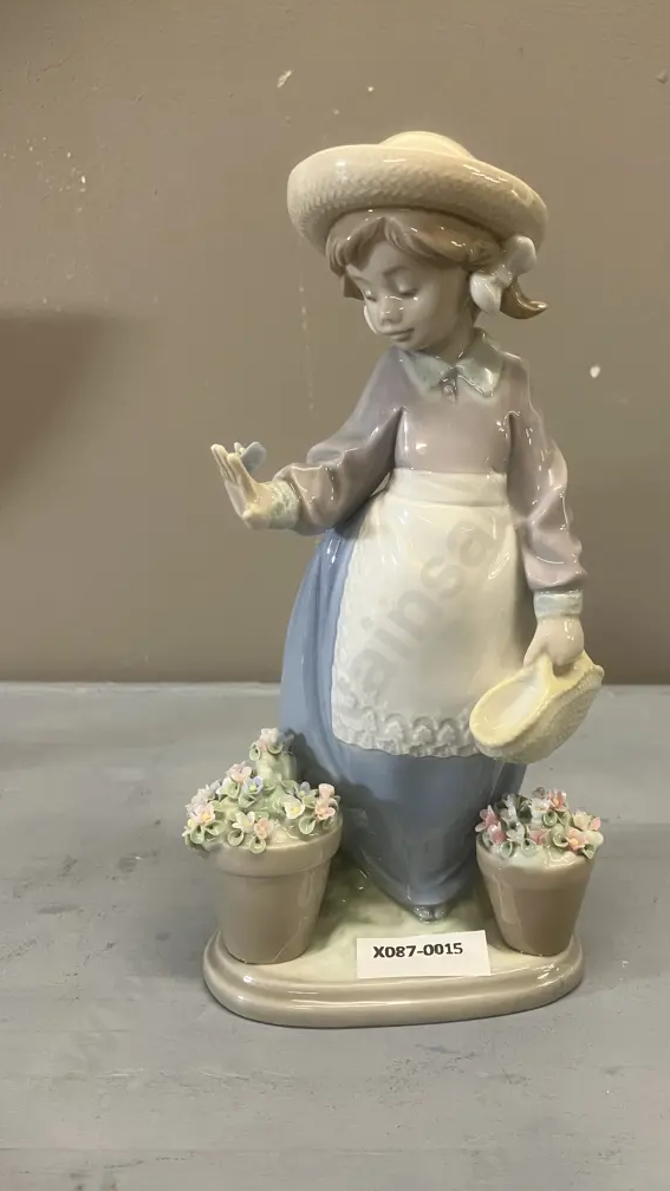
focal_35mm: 31
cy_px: 590
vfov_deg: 62.6
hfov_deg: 37.5
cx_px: 432
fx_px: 979
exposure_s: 1/50
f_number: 1.8
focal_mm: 3.99
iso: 80
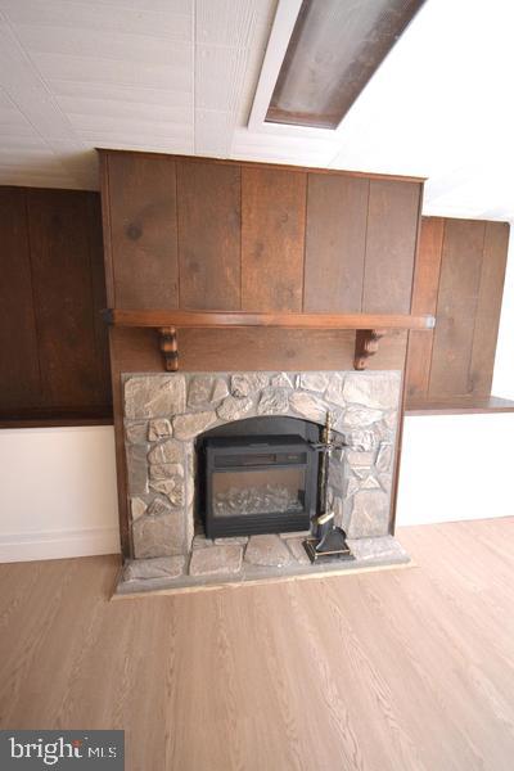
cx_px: 257
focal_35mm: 15
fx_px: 321
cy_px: 386
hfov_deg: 77.3
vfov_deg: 100.4
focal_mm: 10
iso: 3200
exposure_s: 1/60
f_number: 4.5
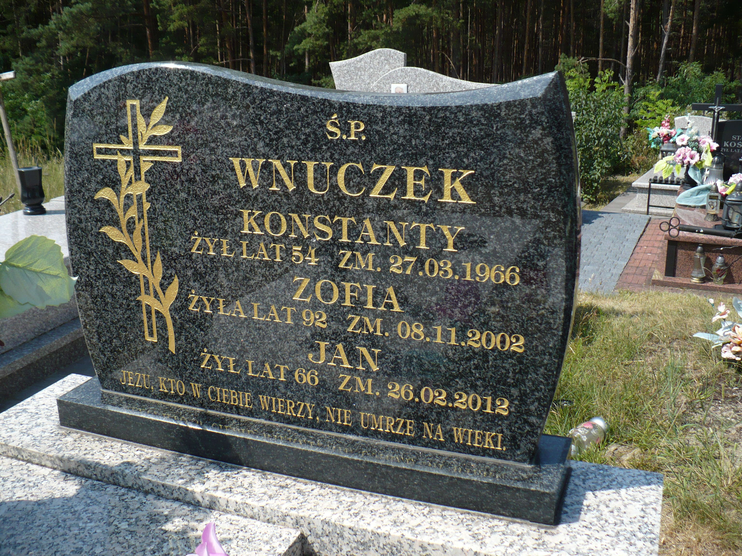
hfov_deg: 50.1
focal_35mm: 37
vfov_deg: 38.7
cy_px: 278
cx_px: 371
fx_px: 793
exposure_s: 1/1000
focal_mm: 6.1
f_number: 2.8
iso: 100
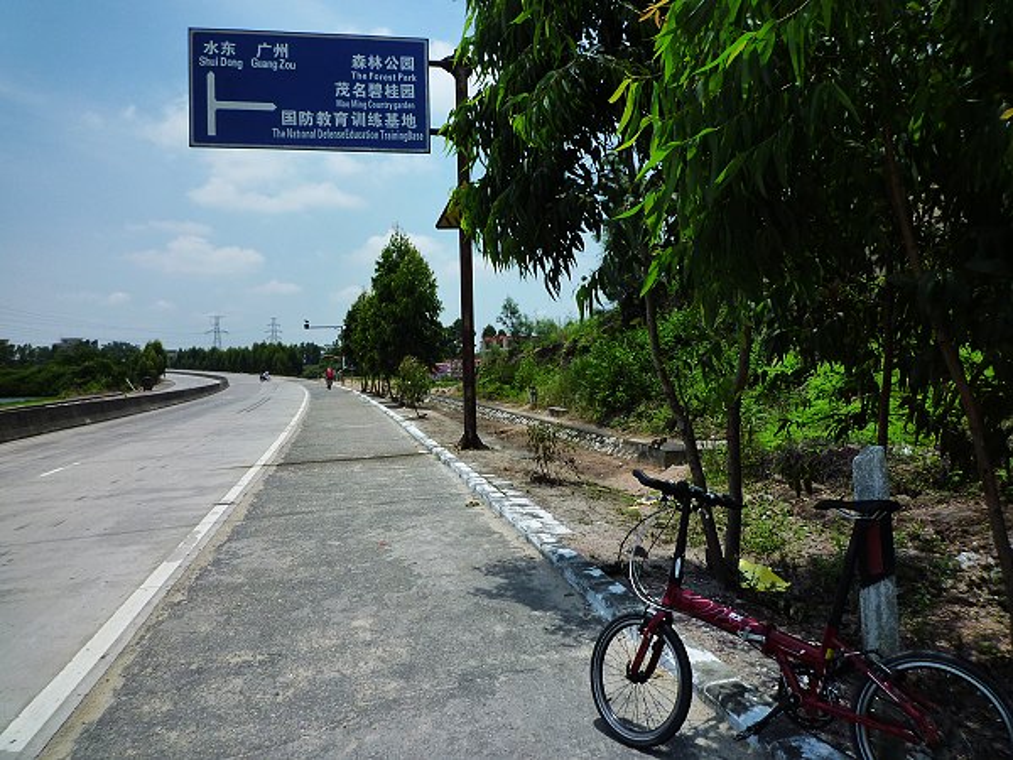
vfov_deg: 54.9
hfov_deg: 69.4
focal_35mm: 25
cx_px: 506
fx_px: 732
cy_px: 380
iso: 125
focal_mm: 4.4
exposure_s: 1/800
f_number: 4.5
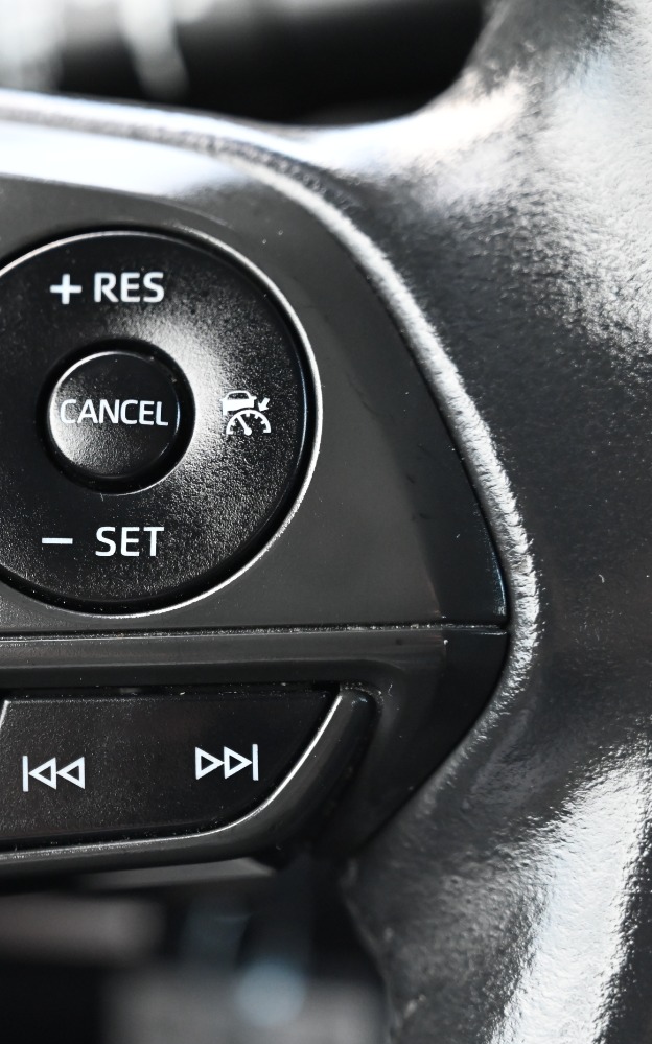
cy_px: 514
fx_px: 2873
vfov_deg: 20.6
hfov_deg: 12.8
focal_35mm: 101
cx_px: 29
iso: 2800
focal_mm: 61
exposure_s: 1/125
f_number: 4
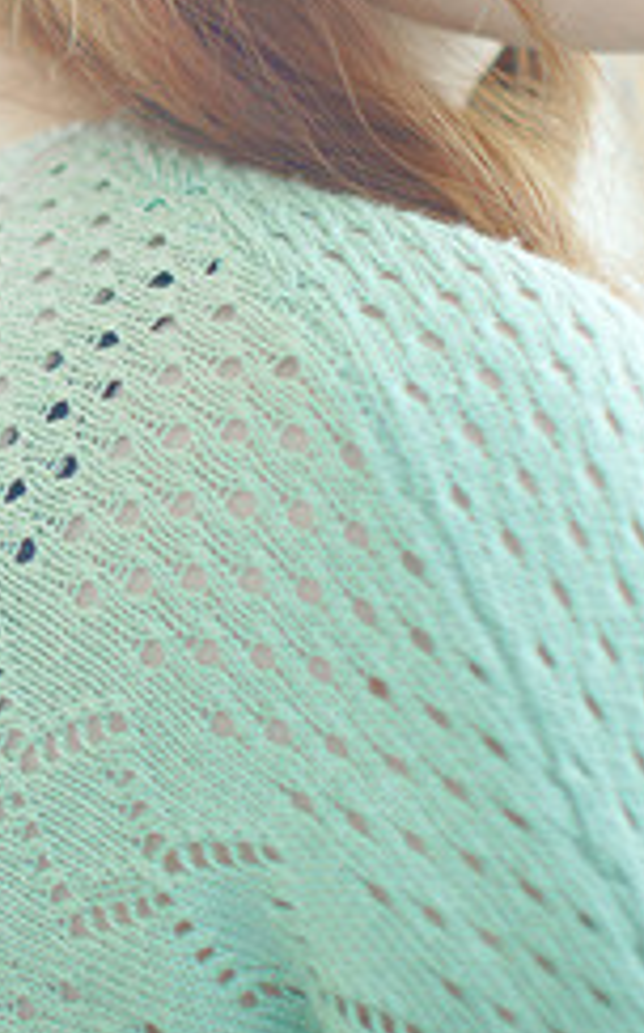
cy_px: 193
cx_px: -339
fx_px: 3293
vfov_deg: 17.7
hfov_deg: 10.7
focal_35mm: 117
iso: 200
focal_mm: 35
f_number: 2
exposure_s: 1/125
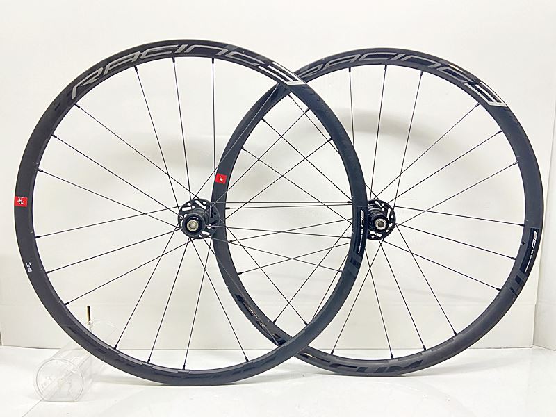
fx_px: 418
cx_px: 278
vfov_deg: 53.1
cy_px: 208
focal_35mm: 26
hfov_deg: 67.3
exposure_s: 1/50
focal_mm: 4.25
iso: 200
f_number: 1.8
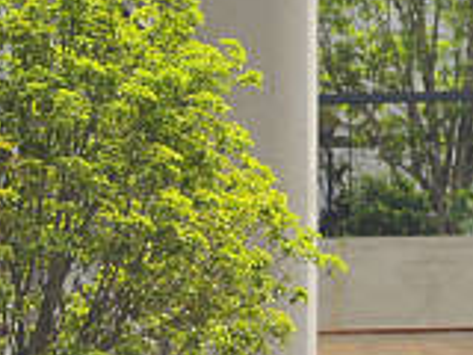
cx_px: 970
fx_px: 16711
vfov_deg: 1.2
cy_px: 262
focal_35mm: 1223
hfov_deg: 1.6
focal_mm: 170
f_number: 2.8
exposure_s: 1/1250
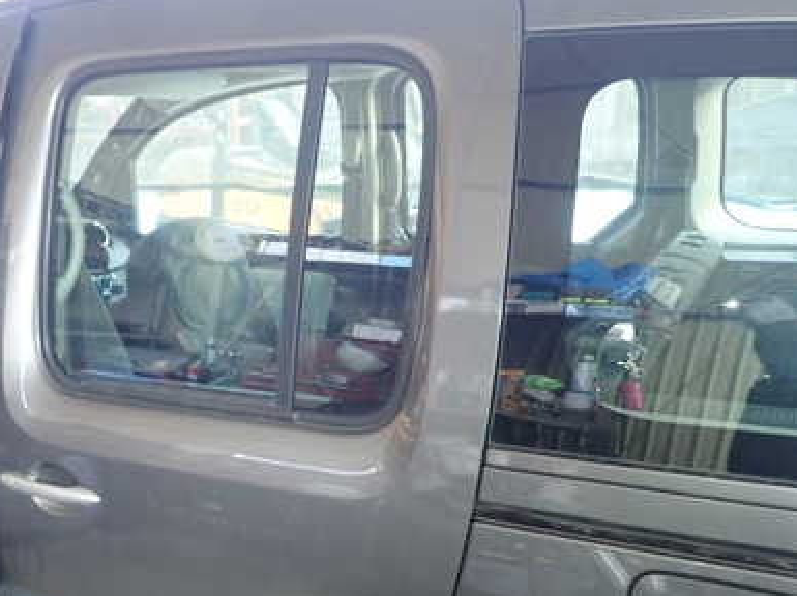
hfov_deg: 46.6
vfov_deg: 36.5
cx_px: 222
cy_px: 377
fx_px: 897
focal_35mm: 39
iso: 500
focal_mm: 4.5
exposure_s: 1/30
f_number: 2
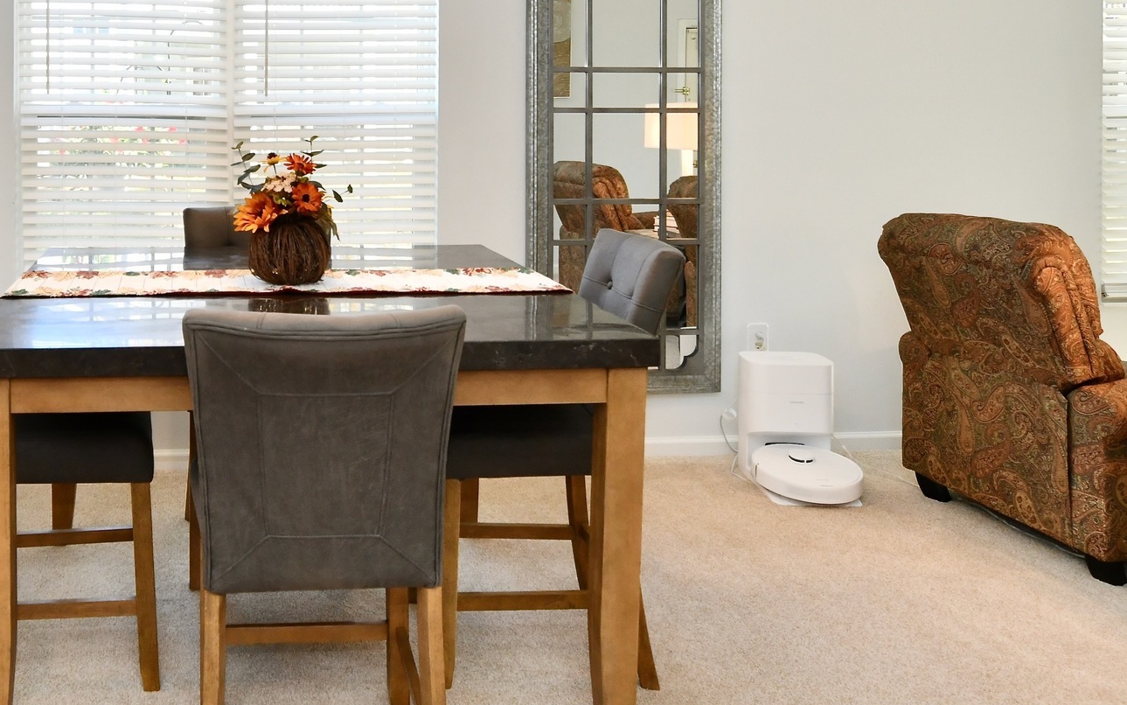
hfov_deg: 53.8
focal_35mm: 34
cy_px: 122
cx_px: 268
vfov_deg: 35.8
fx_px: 1044
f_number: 6.3
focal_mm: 14
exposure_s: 1/80
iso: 640
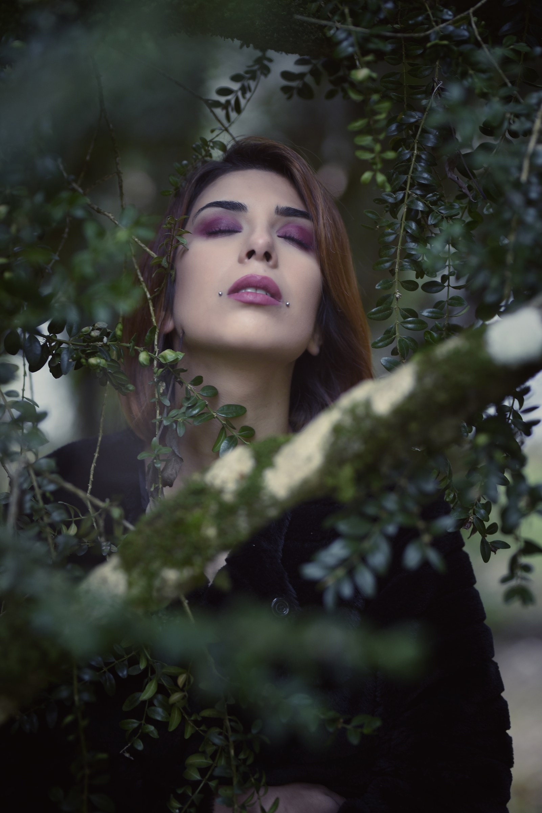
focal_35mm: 85
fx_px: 1918
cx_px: 271
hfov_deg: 16.1
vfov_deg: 23.9
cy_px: 406
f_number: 2
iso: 800
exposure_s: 1/200
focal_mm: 85
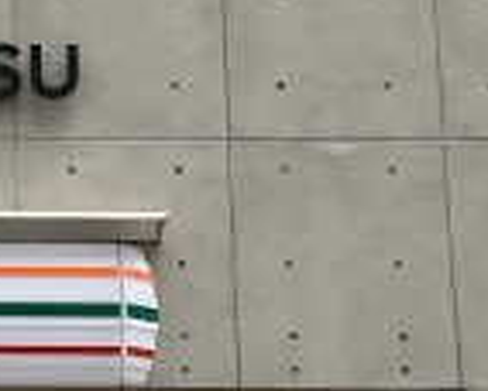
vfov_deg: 10.9
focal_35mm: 142
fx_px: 2054
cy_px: 216
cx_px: -179
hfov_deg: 13.0
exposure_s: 1/323
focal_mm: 4.15
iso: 25
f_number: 2.2
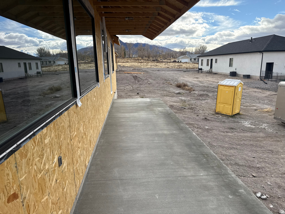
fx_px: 198
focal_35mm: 24
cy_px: 107
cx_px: 142
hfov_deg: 71.6
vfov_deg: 56.8
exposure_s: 1/2445
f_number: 1.78
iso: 100
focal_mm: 6.76
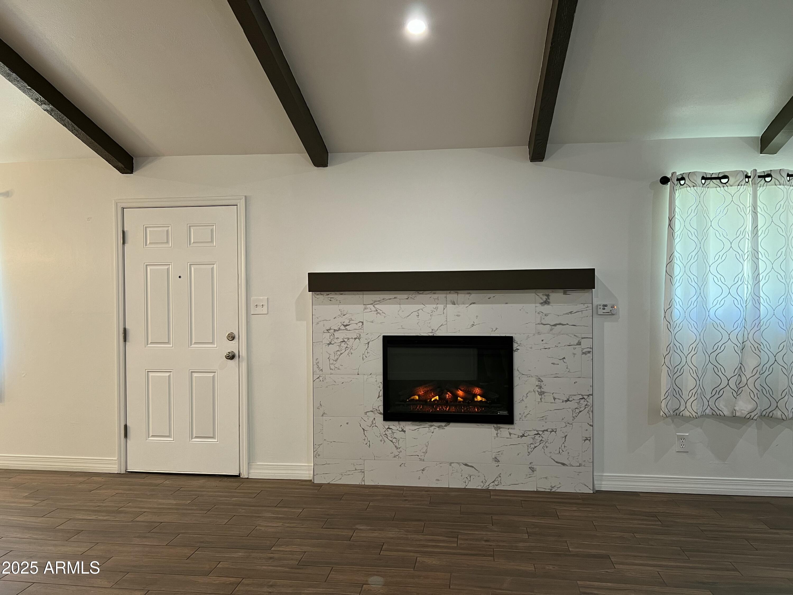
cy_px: 298
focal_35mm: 26
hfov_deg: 67.3
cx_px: 396
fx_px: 596
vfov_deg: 53.1
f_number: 1.5
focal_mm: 5.7
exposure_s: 1/60
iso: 125
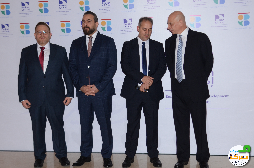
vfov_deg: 25.6
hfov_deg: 37.9
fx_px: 370
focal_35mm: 52
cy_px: 84
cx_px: 127
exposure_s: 1/250
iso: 500
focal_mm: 35
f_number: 4.5
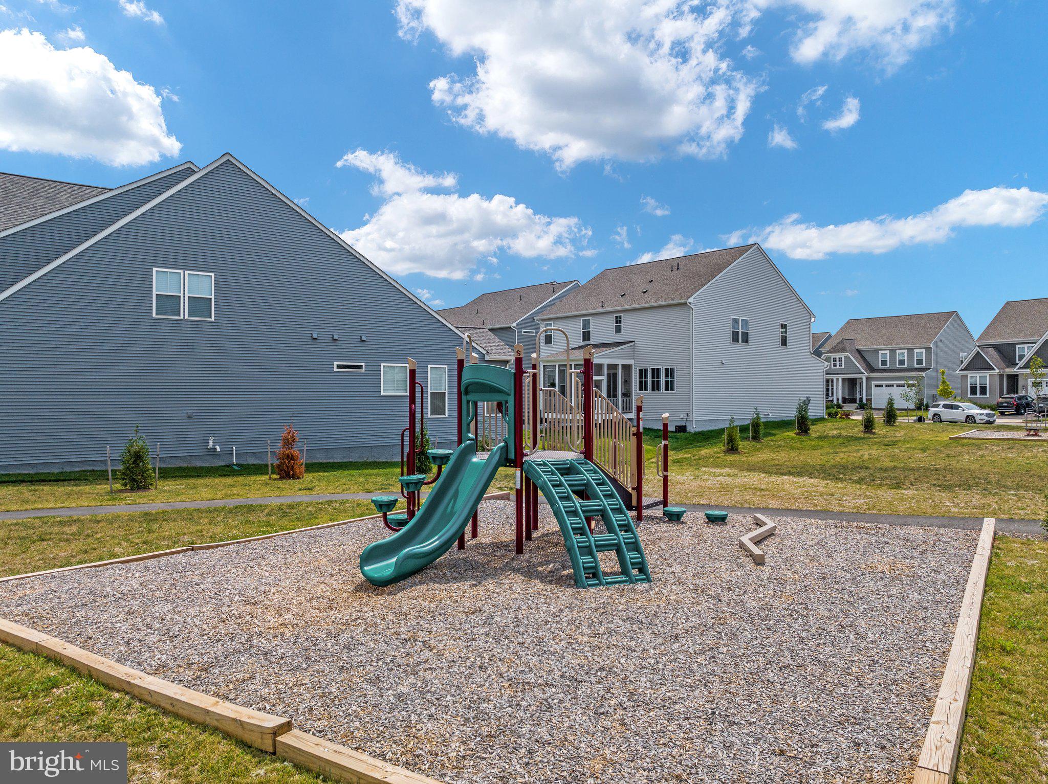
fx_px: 726
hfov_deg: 71.6
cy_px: 392
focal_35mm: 24
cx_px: 524
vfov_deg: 56.8
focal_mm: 12.29
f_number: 4
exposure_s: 1/400
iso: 100
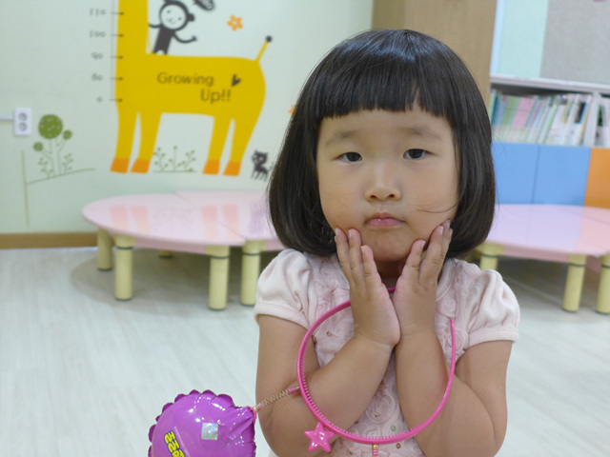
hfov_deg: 43.9
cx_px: 305
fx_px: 758
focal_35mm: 43
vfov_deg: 33.6
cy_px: 228
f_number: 1.8
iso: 320
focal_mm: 8.4
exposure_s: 1/160
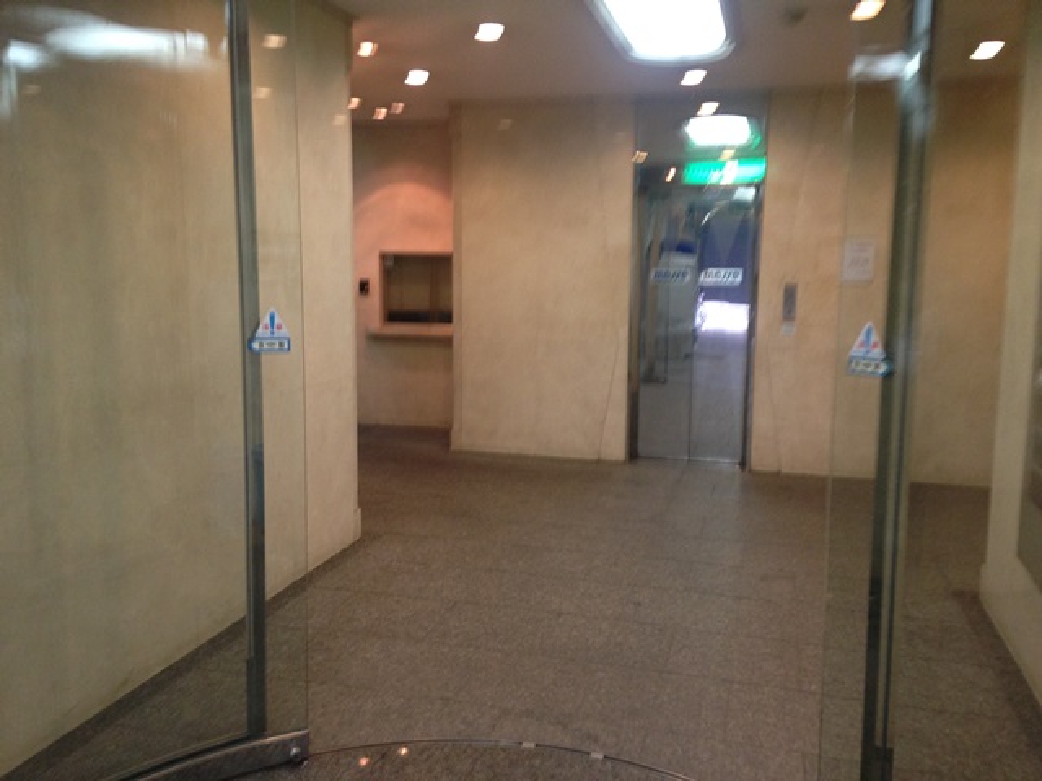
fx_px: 993
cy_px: 390
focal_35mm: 33
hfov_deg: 55.4
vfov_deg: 42.9
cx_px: 521
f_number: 2.4
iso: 160
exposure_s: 1/20
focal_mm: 4.12
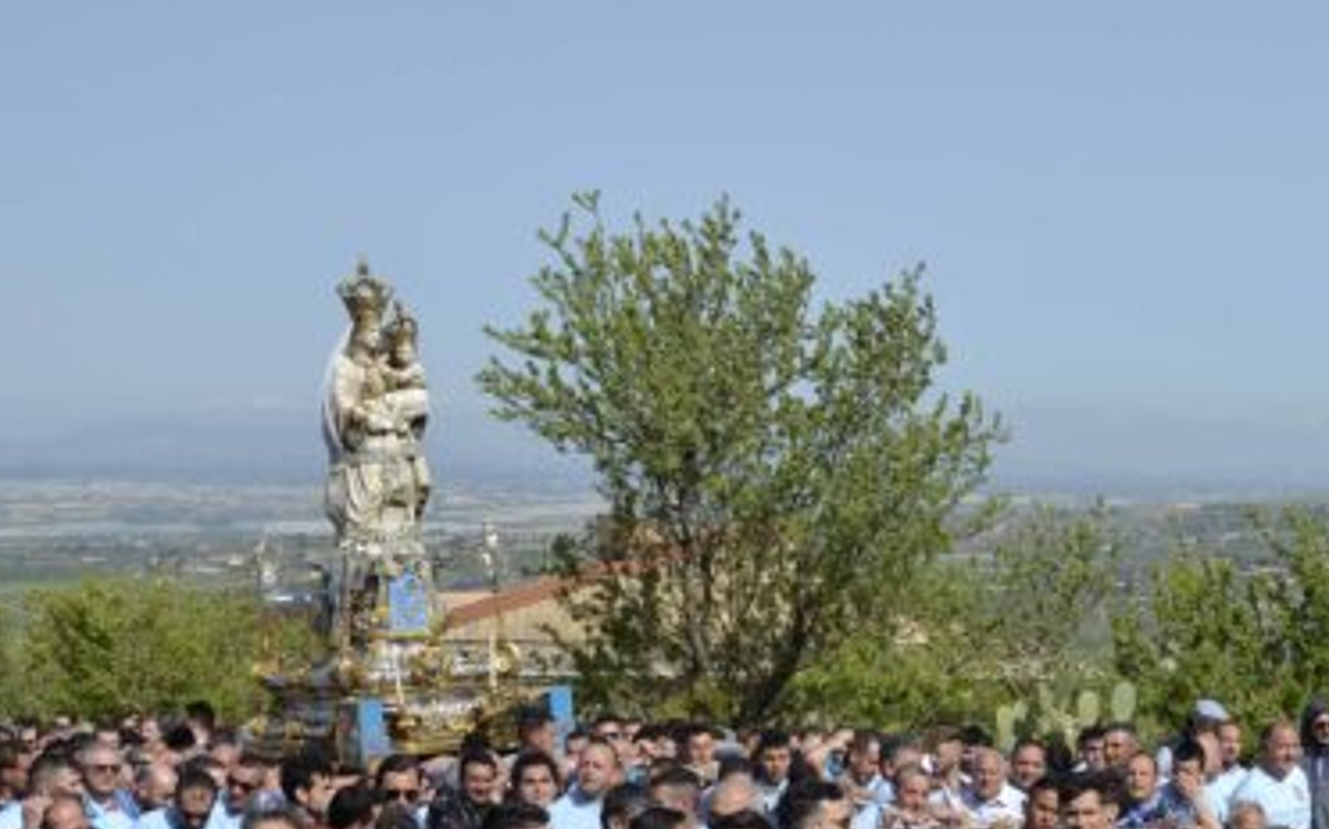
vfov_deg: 16.2
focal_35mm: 80
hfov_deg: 25.2
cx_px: 1136
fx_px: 2896
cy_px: 649
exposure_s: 1/500
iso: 200
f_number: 11
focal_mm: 26
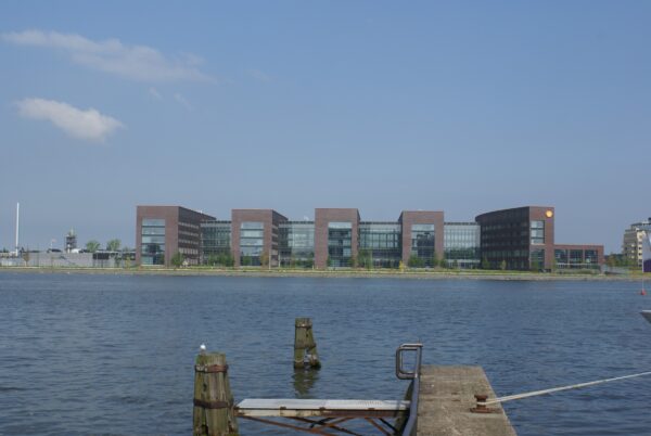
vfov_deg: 25.8
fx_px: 951
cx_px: 326
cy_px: 218
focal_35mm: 52
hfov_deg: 37.8
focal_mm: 35
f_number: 9
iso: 100
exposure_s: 1/250
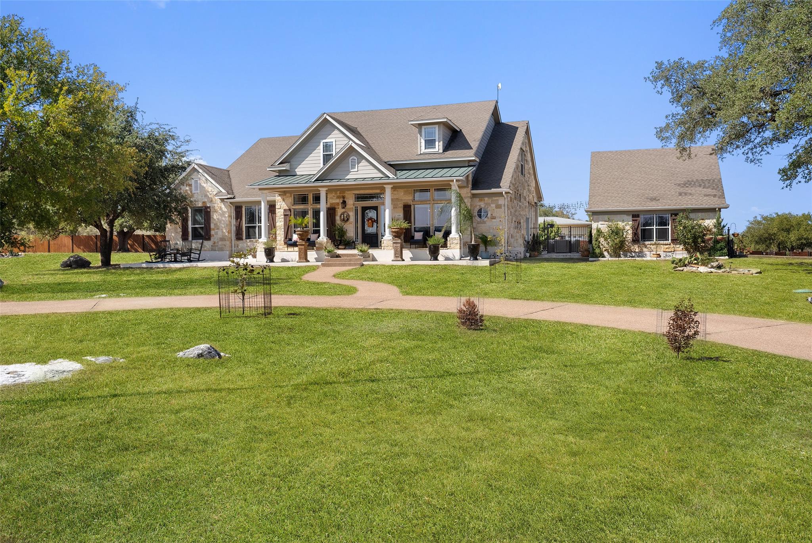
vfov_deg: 43.7
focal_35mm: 30
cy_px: 272
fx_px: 677
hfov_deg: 61.9
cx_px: 406
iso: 250
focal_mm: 30
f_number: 7.1
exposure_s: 1/125
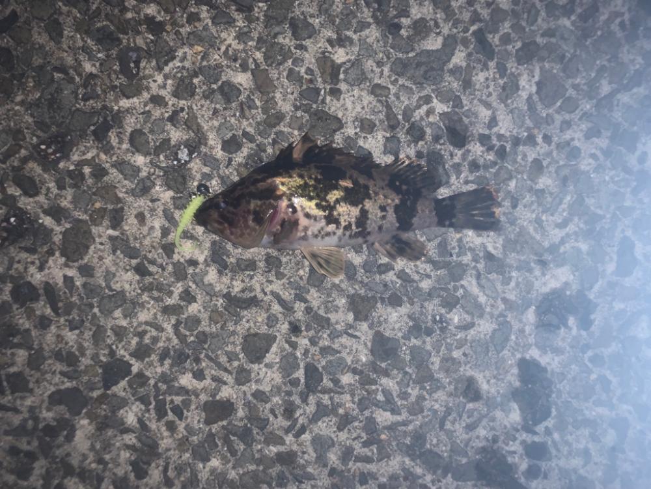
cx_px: 326
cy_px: 244
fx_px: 489
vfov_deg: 53.1
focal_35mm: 26
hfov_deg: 67.3
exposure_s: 1/48
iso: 40
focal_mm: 4.25
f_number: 1.8
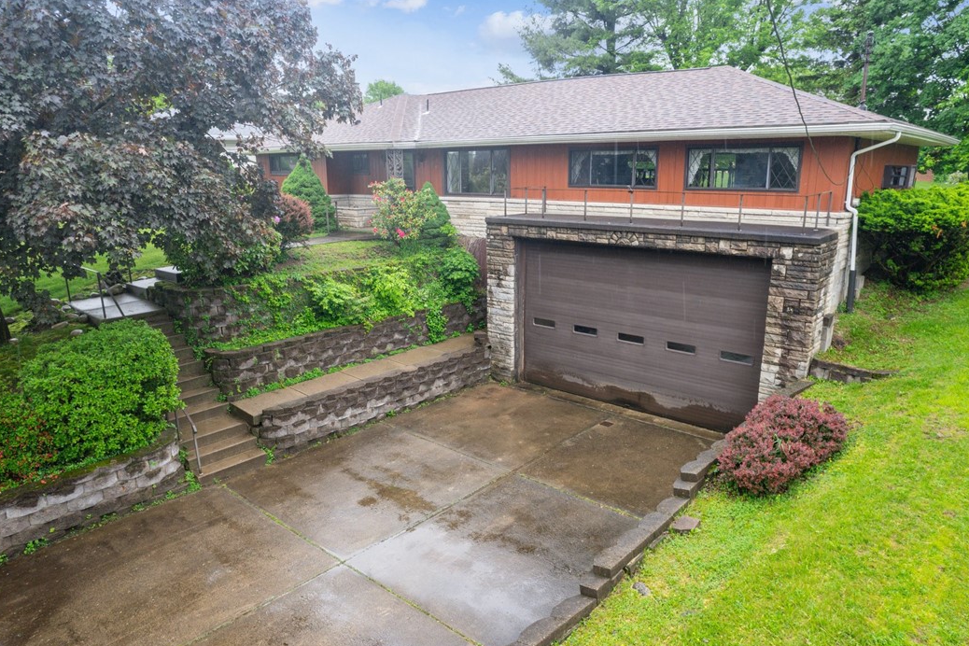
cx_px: 480
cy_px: 332
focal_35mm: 23
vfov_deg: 55.1
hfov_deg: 76.1
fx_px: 619
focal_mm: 8.38
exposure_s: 1/160
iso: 200
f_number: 2.8
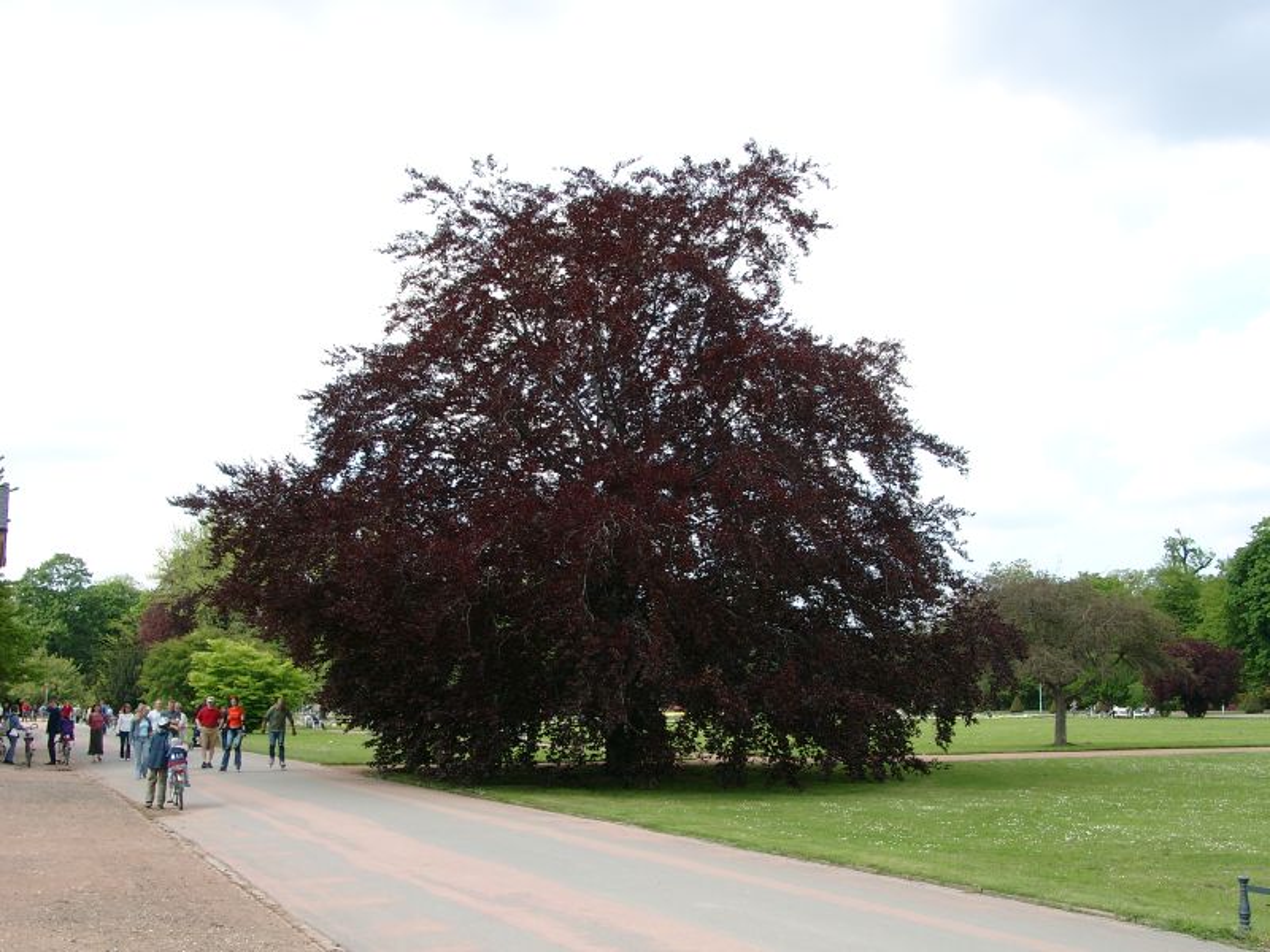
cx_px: 635
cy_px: 476
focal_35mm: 42
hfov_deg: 44.8
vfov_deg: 34.3
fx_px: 1541
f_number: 4
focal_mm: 8.82
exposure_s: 1/344
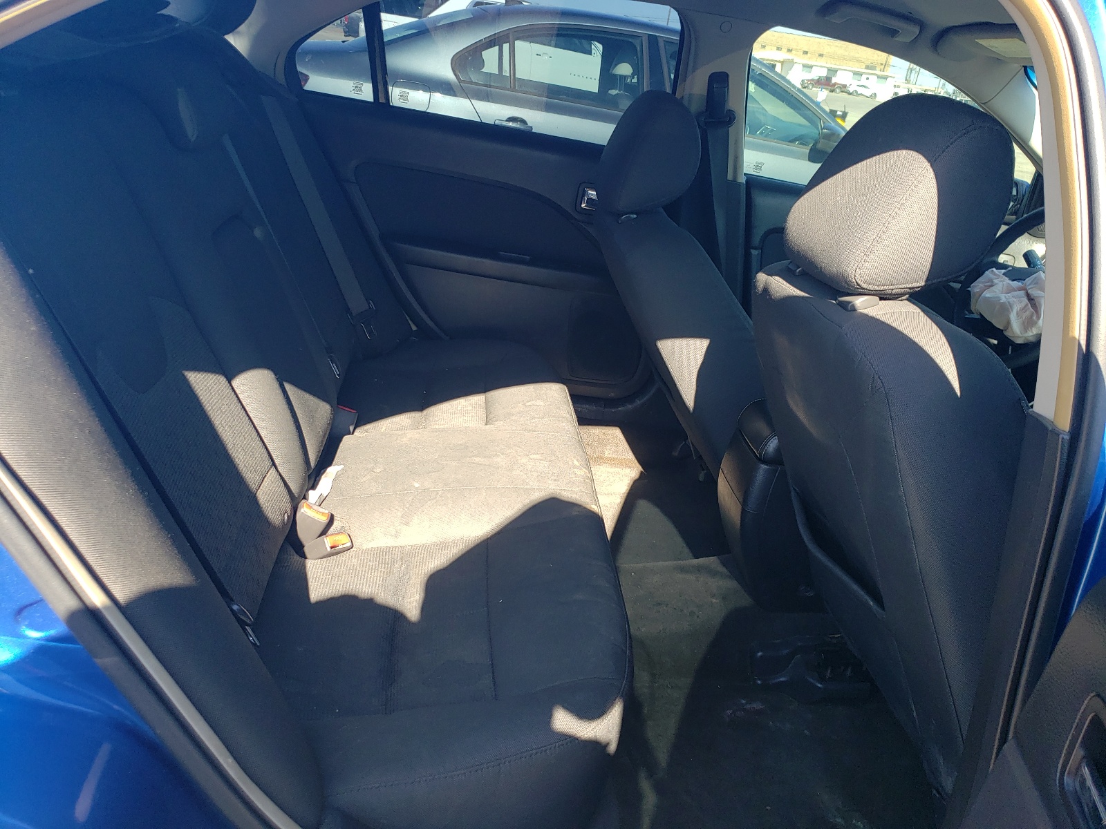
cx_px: 553
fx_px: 831
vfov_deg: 53.1
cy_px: 414
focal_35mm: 26
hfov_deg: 67.3
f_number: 1.5
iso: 50
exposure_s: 1/312
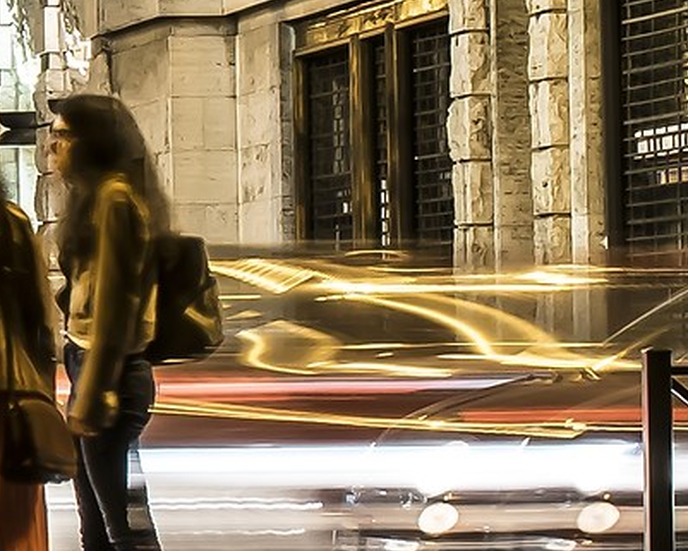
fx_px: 8575
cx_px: -1261
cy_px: -147
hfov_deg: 4.4
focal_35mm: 421
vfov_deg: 3.7
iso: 100
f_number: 14
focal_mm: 50
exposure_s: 8
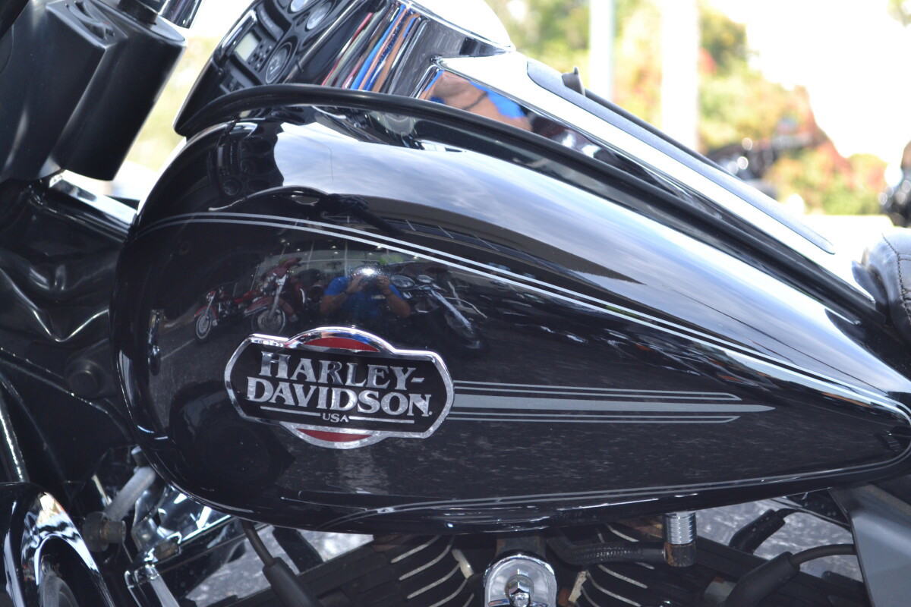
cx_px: 456
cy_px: 304
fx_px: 1898
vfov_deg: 18.2
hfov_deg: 27.0
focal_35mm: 75
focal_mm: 50
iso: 400
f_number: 5.6
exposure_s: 1/100
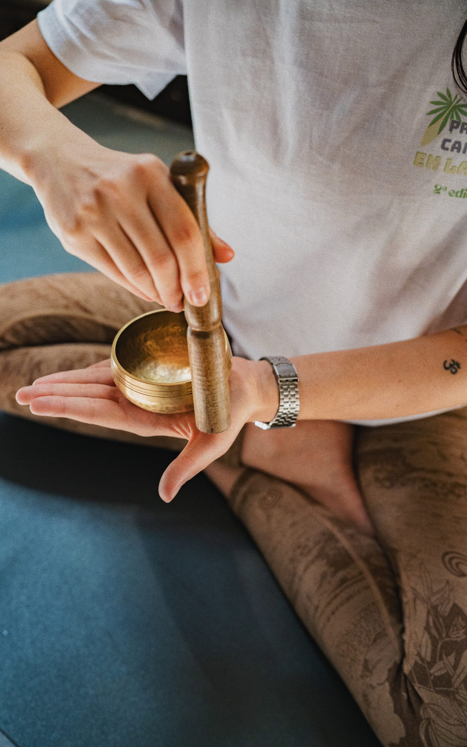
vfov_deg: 54.0
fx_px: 733
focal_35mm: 36
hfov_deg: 35.3
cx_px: 230
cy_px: 373
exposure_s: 1/500
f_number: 3.2
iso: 3200
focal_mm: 35
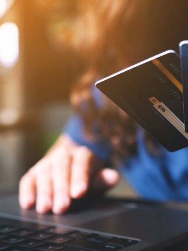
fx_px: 572
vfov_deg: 24.7
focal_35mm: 79
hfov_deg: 18.0
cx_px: 204
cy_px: 123
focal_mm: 33.2
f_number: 2.8
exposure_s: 1/50
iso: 320
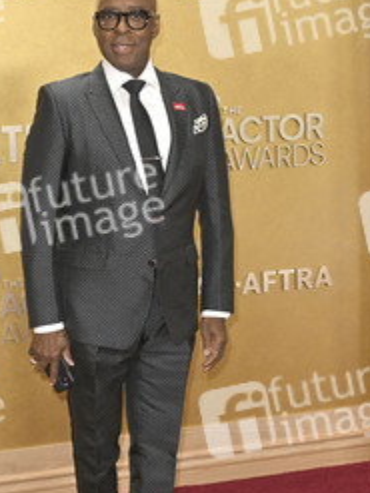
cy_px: 311
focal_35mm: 81
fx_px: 1155
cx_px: 120
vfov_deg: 24.1
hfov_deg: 18.1
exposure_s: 1/320
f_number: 5.6
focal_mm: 52
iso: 2500
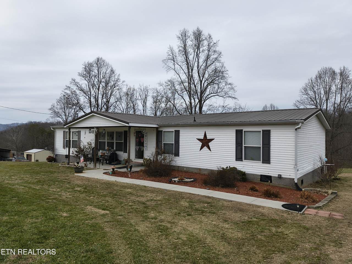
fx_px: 254
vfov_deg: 54.9
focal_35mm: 25
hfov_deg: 69.4
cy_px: 132
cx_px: 176
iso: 100
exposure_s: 1/523
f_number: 1.7
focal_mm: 4.68
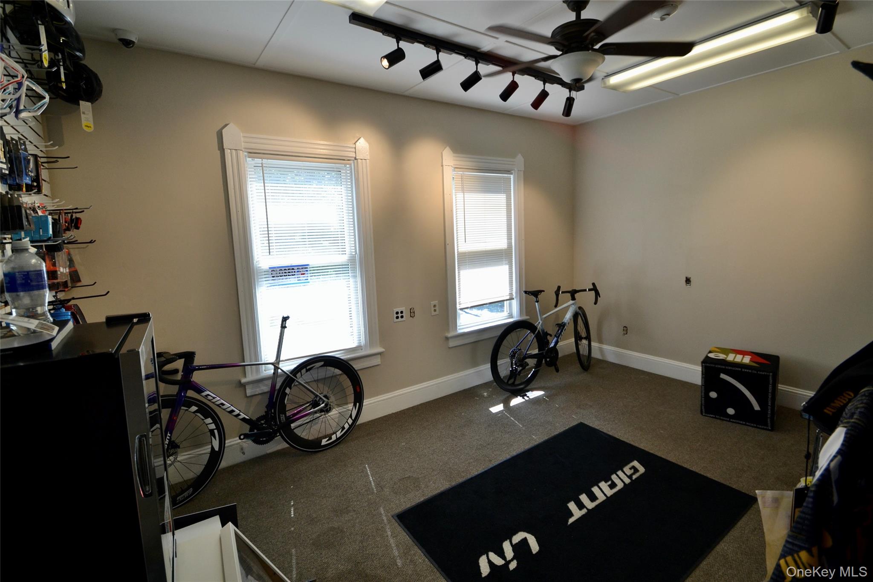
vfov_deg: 77.3
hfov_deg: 100.4
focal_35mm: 15
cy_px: 291
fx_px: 364
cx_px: 436
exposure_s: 1/125
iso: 280
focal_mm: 10
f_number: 5.6
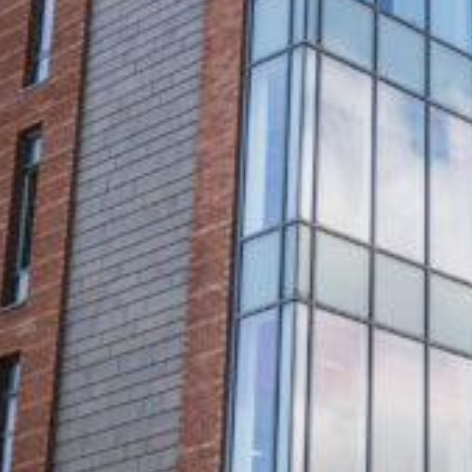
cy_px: 163
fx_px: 1743
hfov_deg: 14.9
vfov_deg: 15.4
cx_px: 553
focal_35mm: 113
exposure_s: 1/4000
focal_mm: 50
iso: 160
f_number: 2.2
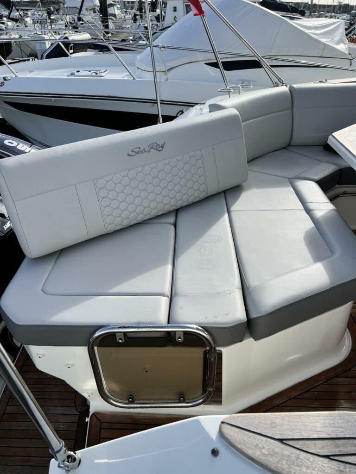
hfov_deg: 53.1
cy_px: 237
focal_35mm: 26
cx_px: 178
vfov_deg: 67.3
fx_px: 357
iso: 50
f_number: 1.5
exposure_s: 1/3968
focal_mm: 5.7
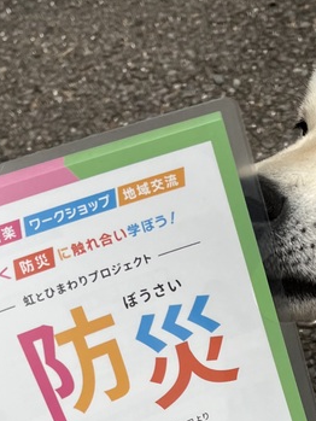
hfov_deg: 19.7
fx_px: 888
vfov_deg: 25.3
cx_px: 295
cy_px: 430
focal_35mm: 73
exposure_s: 1/121
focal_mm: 5.1
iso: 40
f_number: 1.6
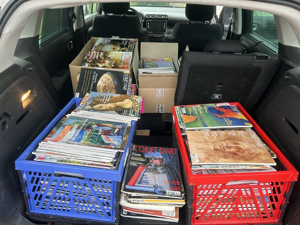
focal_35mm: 26
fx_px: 225
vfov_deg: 53.1
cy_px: 112
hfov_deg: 67.3
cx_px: 150
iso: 100
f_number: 1.5
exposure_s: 1/121
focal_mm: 5.7
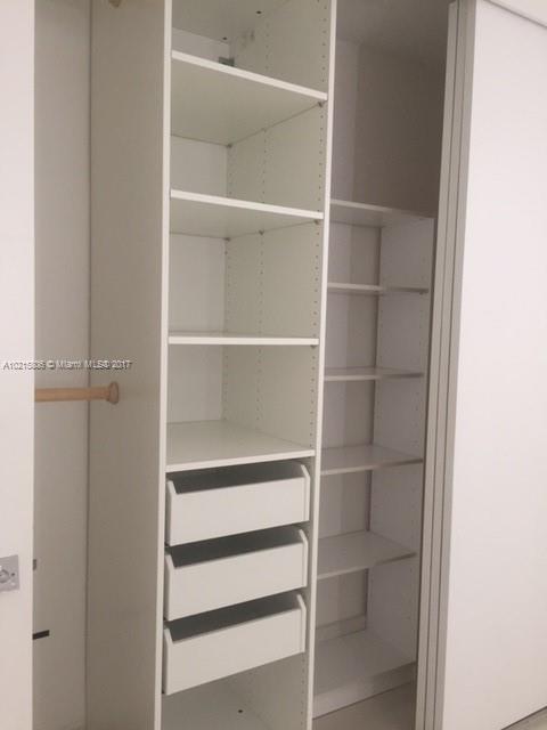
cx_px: 274
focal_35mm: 29
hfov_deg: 48.2
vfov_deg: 61.7
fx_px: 611
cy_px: 365
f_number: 2.2
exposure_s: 1/30
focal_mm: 4.15
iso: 100
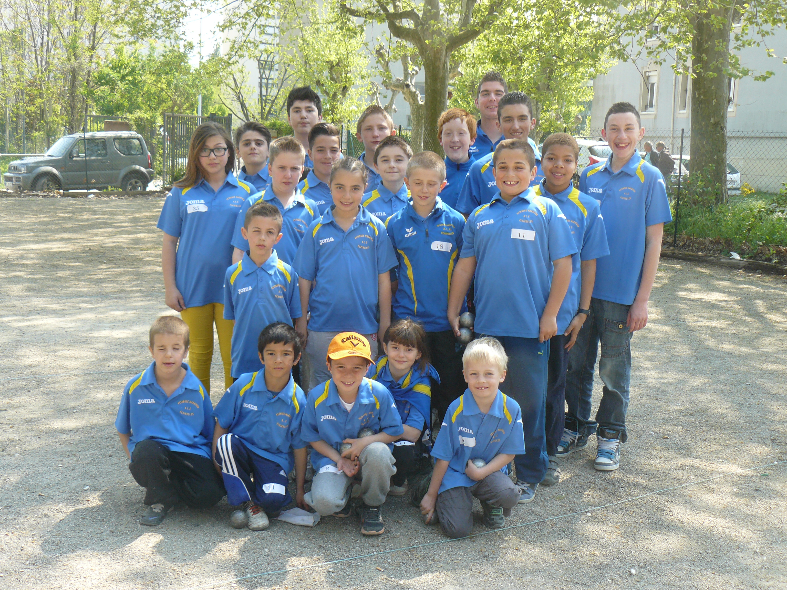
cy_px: 295
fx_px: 955
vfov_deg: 34.3
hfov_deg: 44.8
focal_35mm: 42
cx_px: 394
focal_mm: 6.9
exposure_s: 1/160
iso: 100
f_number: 4
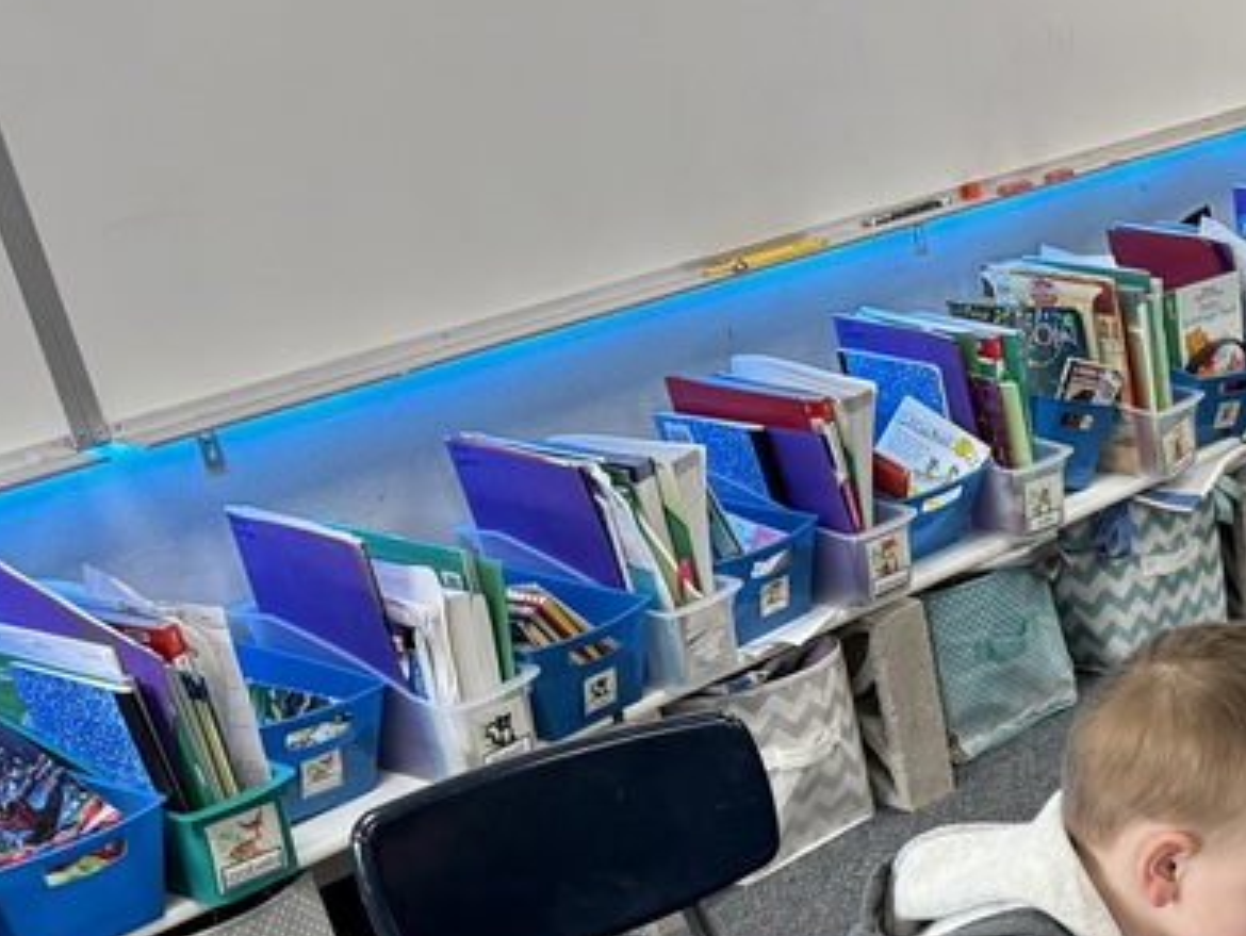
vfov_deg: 22.0
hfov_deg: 26.2
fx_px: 2269
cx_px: 1610
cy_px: 1035
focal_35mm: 63
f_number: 1.78
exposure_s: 1/60
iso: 250
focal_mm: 6.76
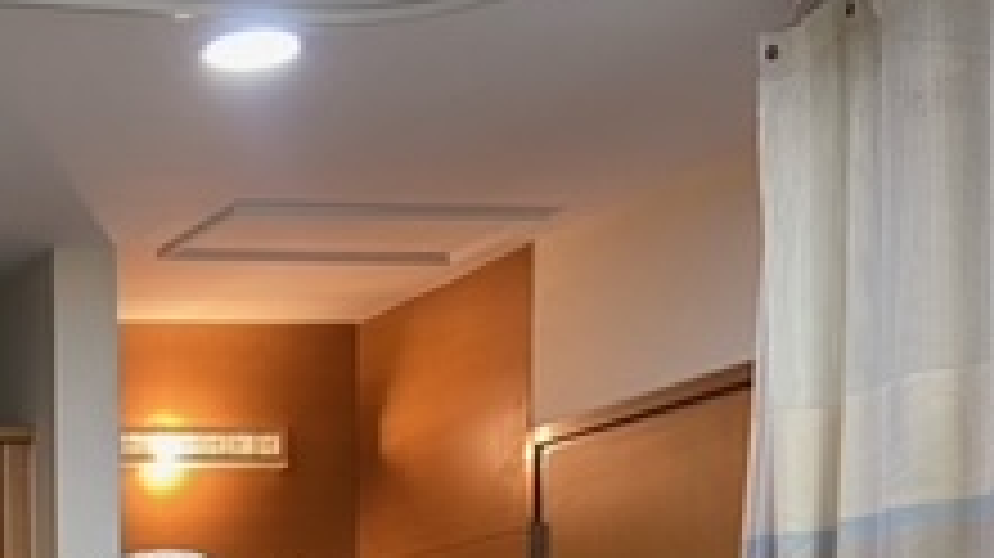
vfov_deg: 13.1
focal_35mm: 82
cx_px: -162
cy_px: 1053
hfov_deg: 23.9
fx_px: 2160
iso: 160
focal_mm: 4.25
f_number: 1.8
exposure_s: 1/60
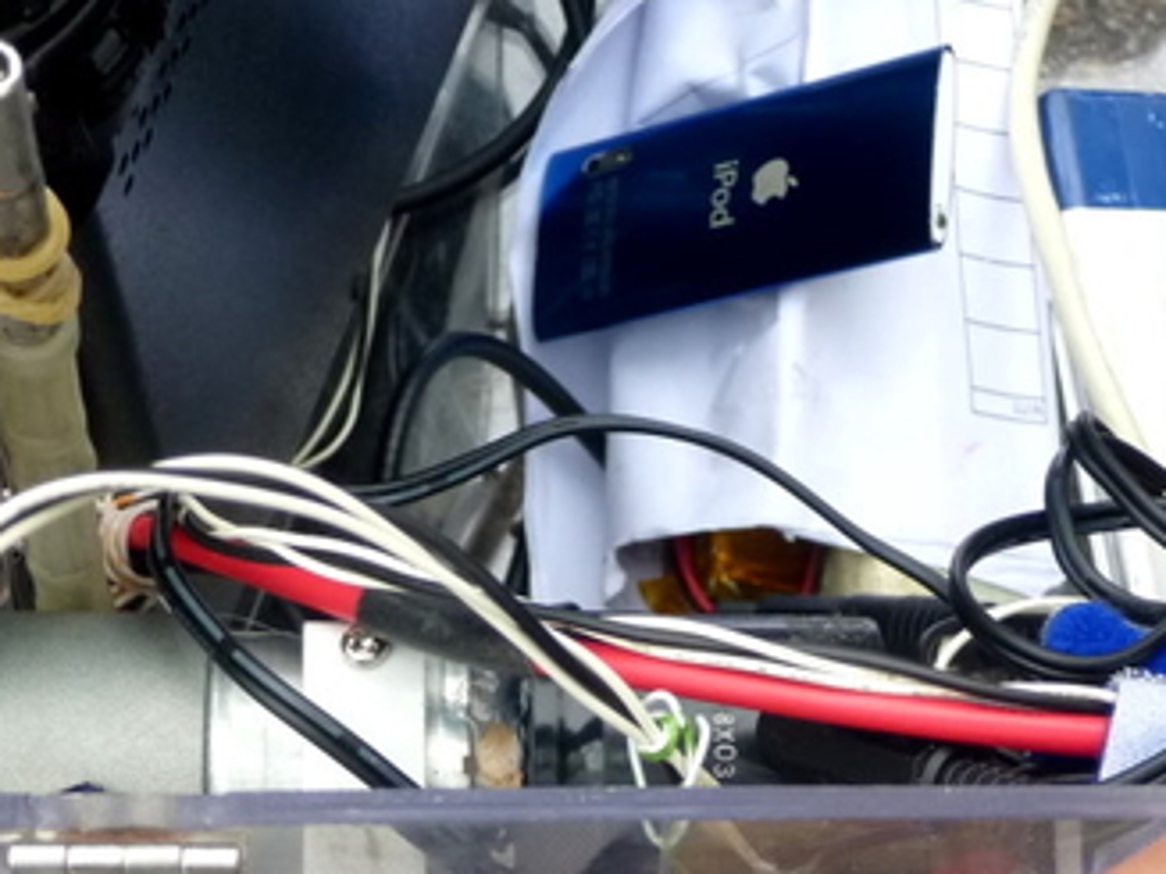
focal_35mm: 95
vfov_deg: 15.4
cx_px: 893
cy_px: 806
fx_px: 3199
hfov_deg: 20.5
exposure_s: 1/100
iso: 200
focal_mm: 7.4
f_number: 4.2
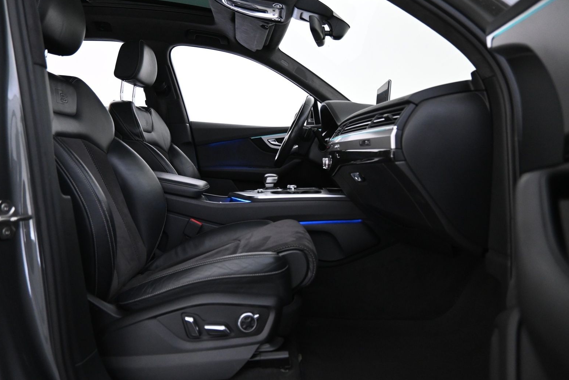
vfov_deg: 51.3
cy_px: 188
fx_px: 395
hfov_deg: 71.5
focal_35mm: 25
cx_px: 280
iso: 2200
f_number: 3.5
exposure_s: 1/25
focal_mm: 16
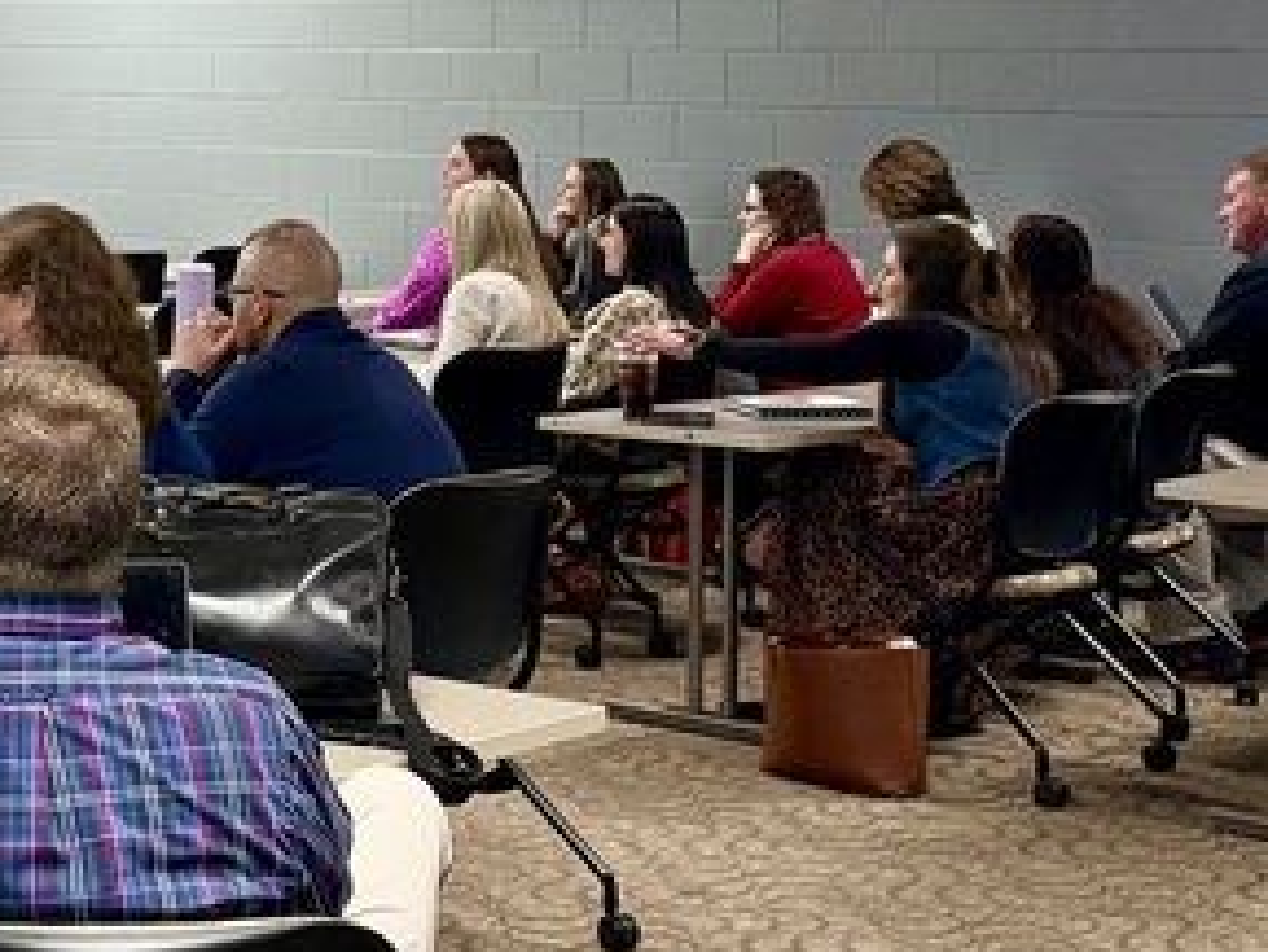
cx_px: 57
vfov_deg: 17.2
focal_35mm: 85
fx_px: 3115
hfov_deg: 22.3
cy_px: 158
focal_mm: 6.76
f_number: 1.78
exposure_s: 1/60
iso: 320
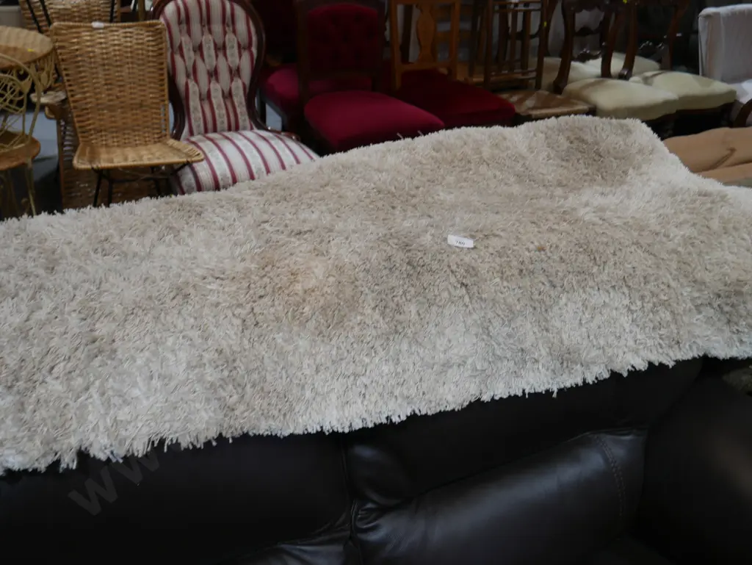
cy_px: 282
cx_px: 376
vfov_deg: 37.8
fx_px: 826
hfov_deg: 49.0
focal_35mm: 38
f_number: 4.1
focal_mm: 19
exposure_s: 1/60
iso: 200
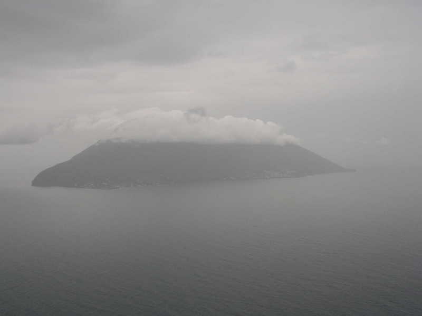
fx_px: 439
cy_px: 158
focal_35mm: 36
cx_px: 211
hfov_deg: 51.4
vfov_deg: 39.6
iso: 50
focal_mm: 6
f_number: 3.7
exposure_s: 1/174
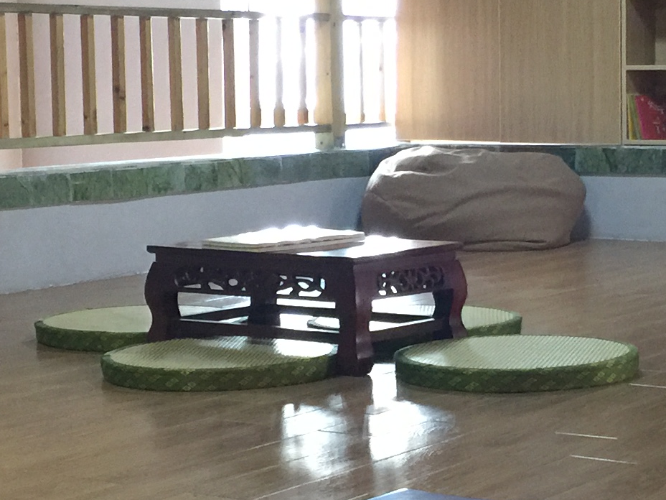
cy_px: 296
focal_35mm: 102
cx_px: 488
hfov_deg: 19.1
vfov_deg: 14.5
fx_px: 1962
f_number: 2.2
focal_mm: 4.15
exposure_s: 1/10
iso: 125
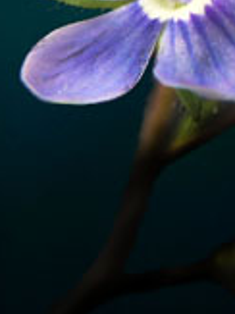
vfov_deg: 18.6
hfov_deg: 14.3
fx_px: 888
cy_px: -96
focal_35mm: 98
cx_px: 329
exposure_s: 1/80
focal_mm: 4.5
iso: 80
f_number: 2.8
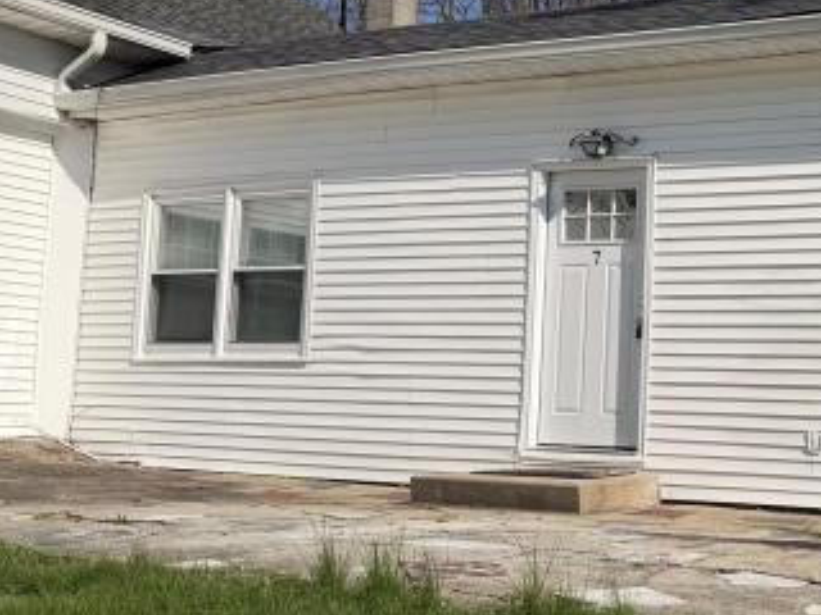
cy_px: 305
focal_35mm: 54
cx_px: 818
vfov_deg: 27.0
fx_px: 1281
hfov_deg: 32.7
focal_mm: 6.76
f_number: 1.78
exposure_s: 1/9091
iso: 80
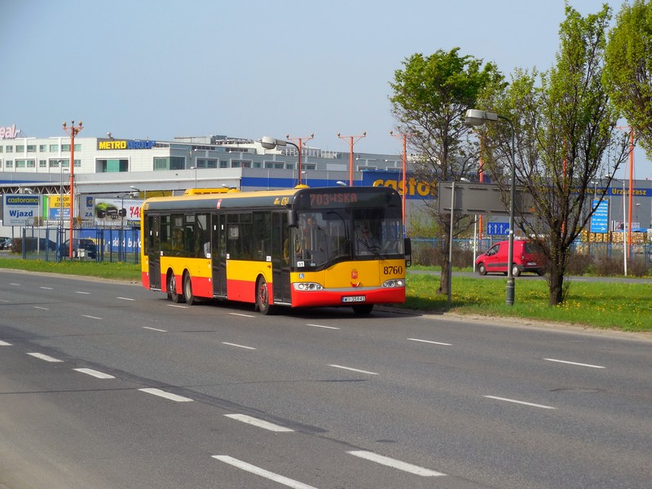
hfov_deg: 16.6
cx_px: 326
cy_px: 244
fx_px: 2241
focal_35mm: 119
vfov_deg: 12.5
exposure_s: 1/640
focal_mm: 21.5
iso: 125
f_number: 4.8
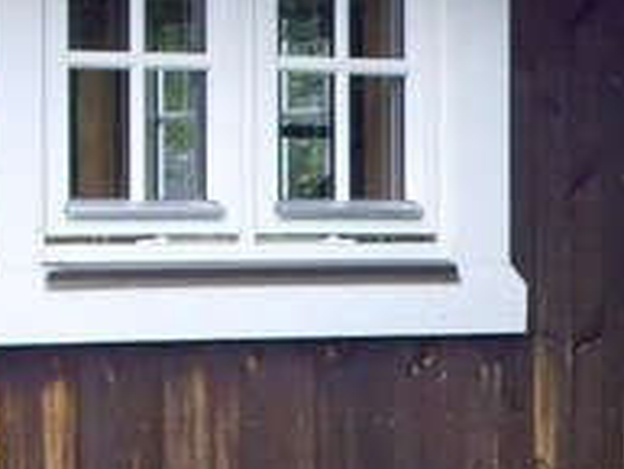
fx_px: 5267
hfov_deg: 6.7
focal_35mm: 292
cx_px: 873
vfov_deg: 5.1
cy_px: 488
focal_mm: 15.3
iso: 100
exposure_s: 1/125
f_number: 4.6
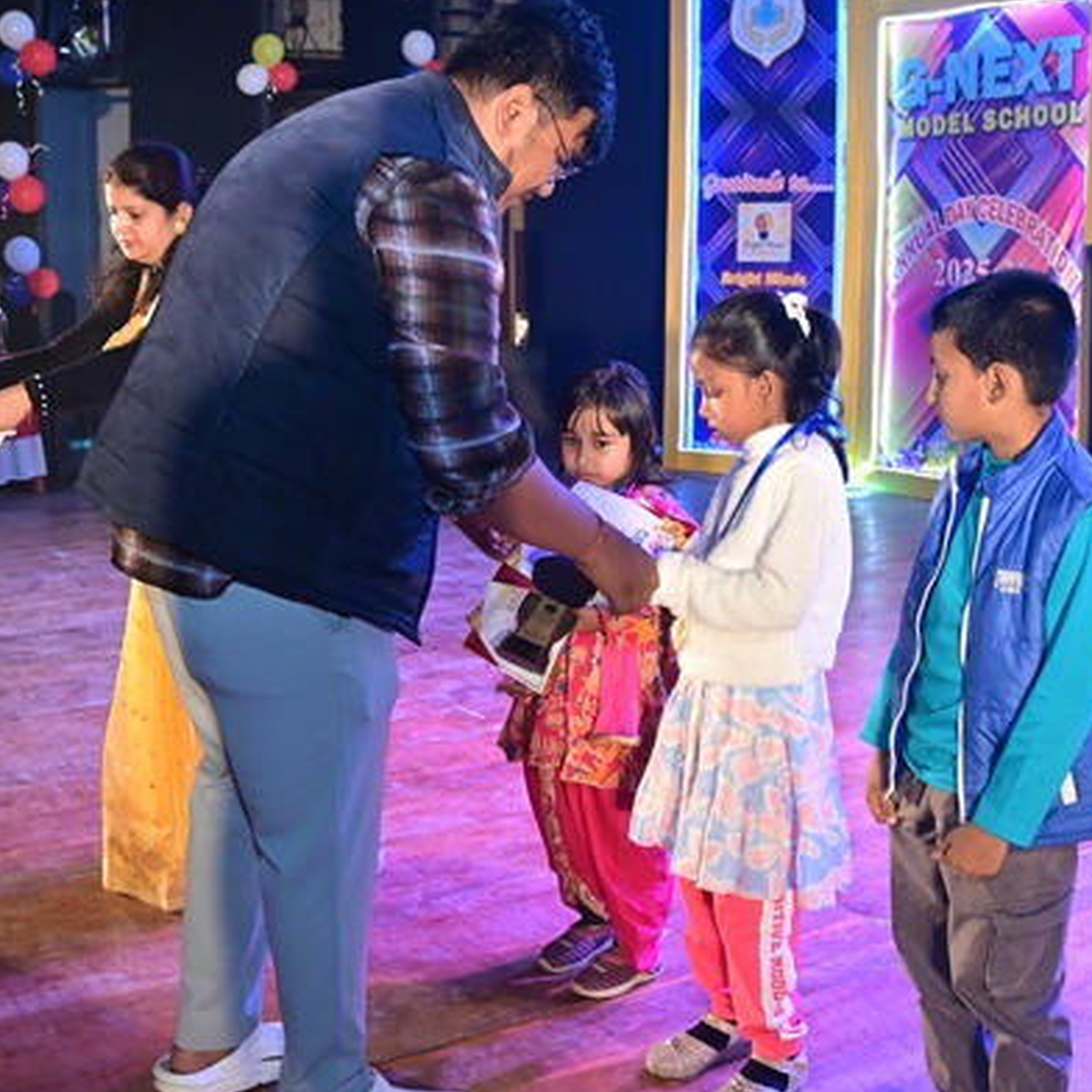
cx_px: 462
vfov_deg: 21.8
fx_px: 2830
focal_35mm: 79
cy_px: 483
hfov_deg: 21.8
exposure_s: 1/160
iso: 640
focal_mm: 30.5
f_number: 5
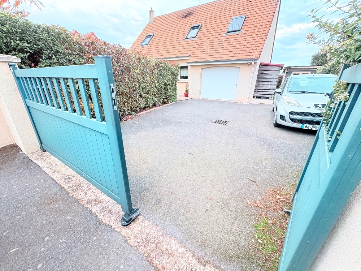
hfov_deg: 102.1
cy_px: 136
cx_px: 180
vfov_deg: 85.7
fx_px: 146
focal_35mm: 14
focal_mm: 2.22
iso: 250
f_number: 2.2
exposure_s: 1/67
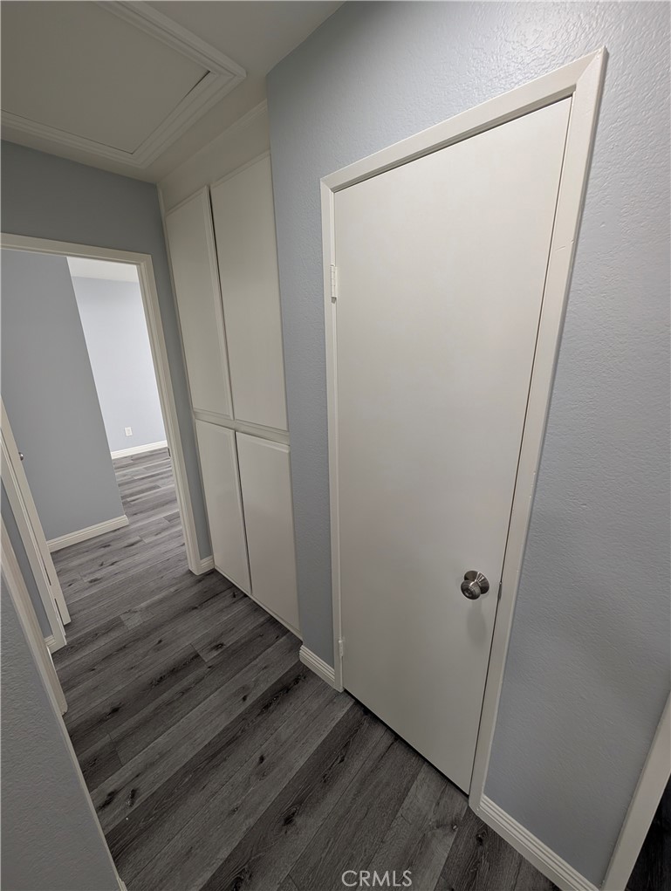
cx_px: 336
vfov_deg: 110.4
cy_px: 446
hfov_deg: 94.7
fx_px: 309
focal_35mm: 12
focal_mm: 2.02
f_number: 1.7
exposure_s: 1/60
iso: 76
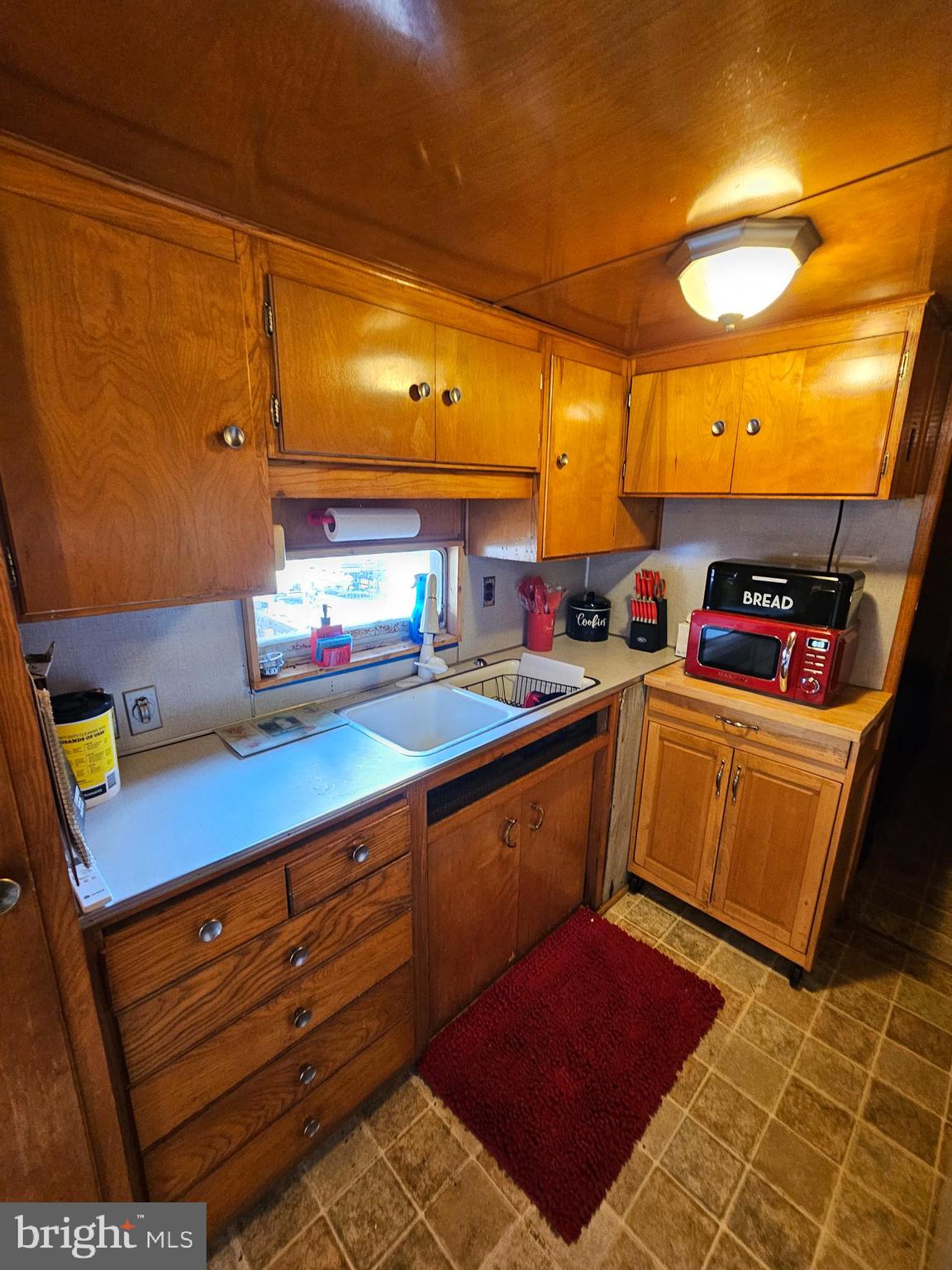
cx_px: 476
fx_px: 477
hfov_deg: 89.9
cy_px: 635
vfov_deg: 106.2
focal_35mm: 13
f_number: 2.2
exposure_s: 1/30
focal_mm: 2.2
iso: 320
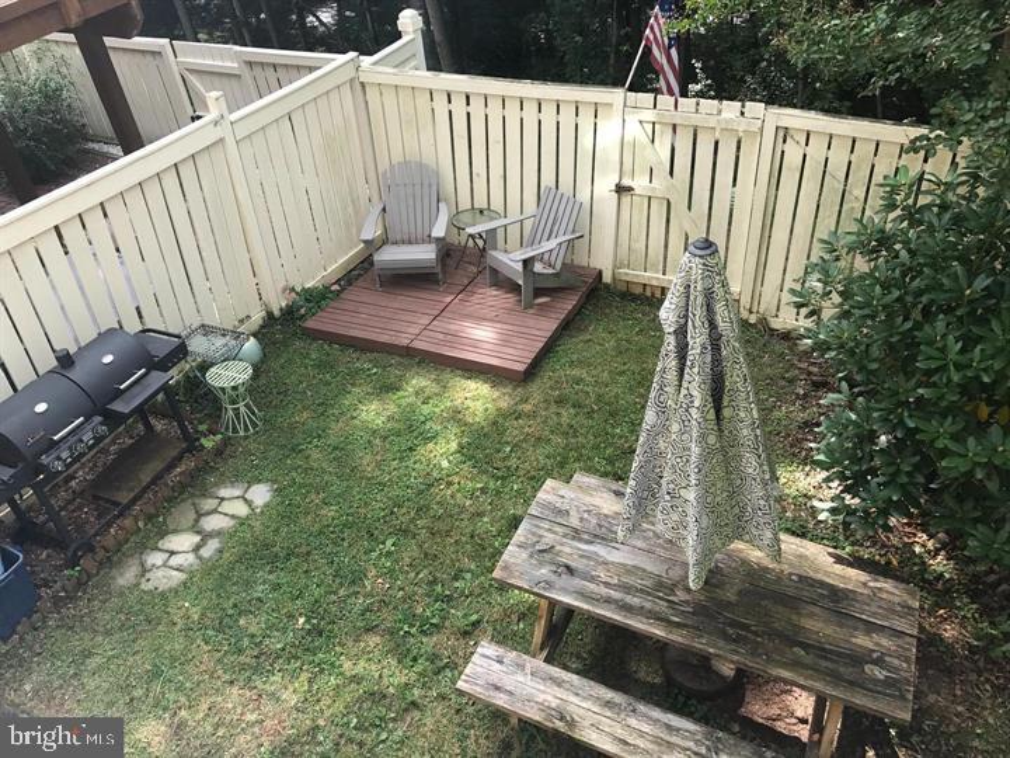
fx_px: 817
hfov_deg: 63.4
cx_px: 505
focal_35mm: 28
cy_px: 379
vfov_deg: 49.7
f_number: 1.8
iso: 20
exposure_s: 1/544
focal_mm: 3.99
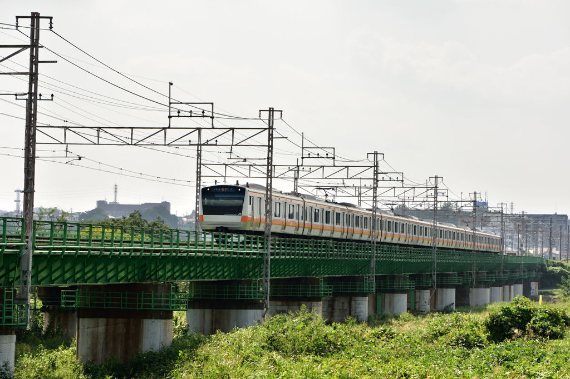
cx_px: 285
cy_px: 190
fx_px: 1899
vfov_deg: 11.4
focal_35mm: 120
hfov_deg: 17.1
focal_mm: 80
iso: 400
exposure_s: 1/800
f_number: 8
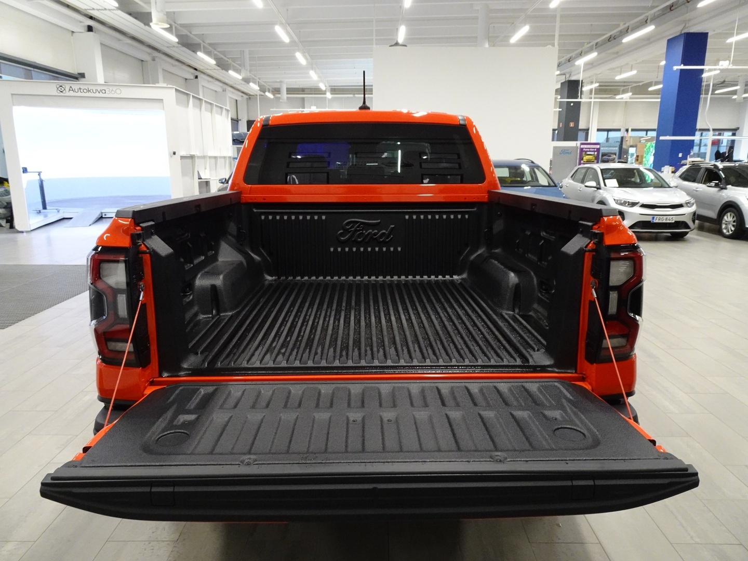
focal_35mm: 24
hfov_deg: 71.6
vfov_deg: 56.8
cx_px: 374
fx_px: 519
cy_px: 280
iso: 500
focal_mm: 4.25
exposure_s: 1/30
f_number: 3.5
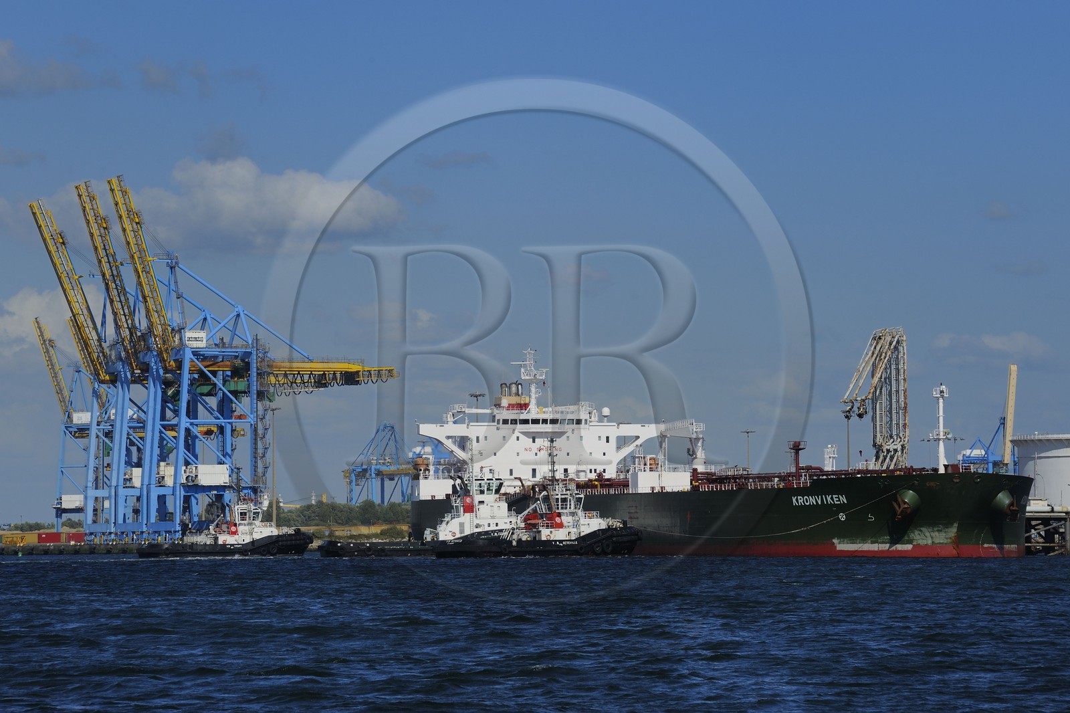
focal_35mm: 160
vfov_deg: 8.6
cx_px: 535
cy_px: 356
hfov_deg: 12.8
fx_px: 4754
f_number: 11
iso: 200
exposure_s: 1/500
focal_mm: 160
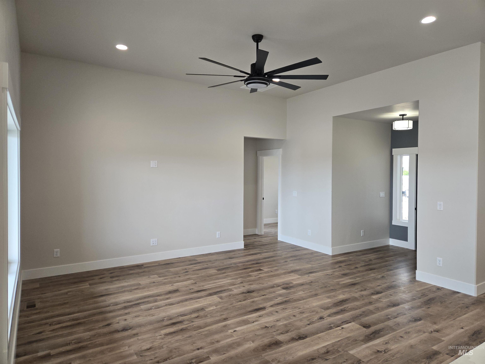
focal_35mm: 23
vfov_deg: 58.9
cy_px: 182
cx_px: 242
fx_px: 322
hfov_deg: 73.9
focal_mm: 5.4
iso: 40
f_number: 1.8
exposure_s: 1/60
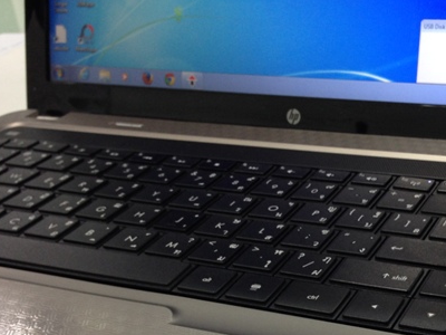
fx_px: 850
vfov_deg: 21.8
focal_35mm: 66
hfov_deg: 28.7
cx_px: 359
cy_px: 297
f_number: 2.4
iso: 64
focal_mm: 4.12
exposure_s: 1/20
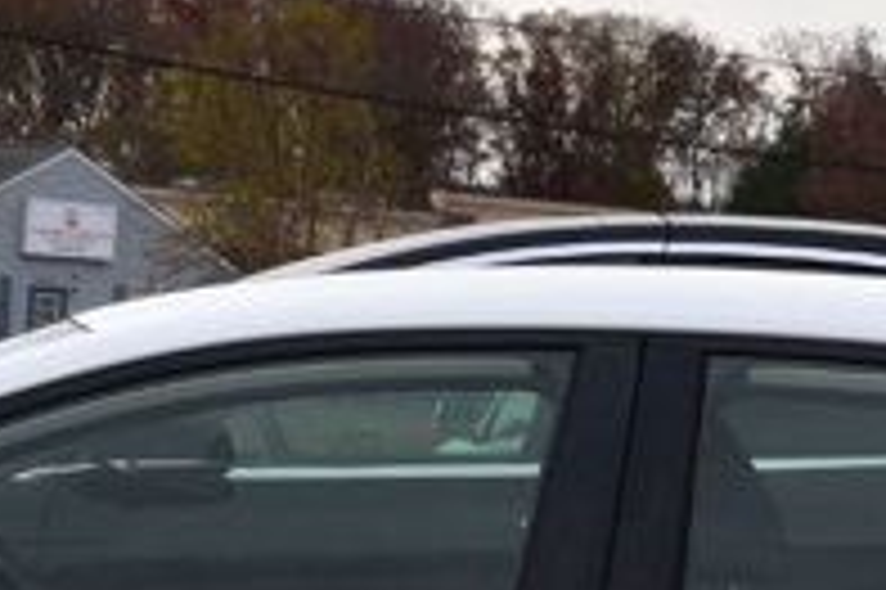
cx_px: 468
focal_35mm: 227
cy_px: 838
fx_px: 5572
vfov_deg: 6.0
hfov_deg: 9.1
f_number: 9
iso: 400
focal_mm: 29
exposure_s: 1/100
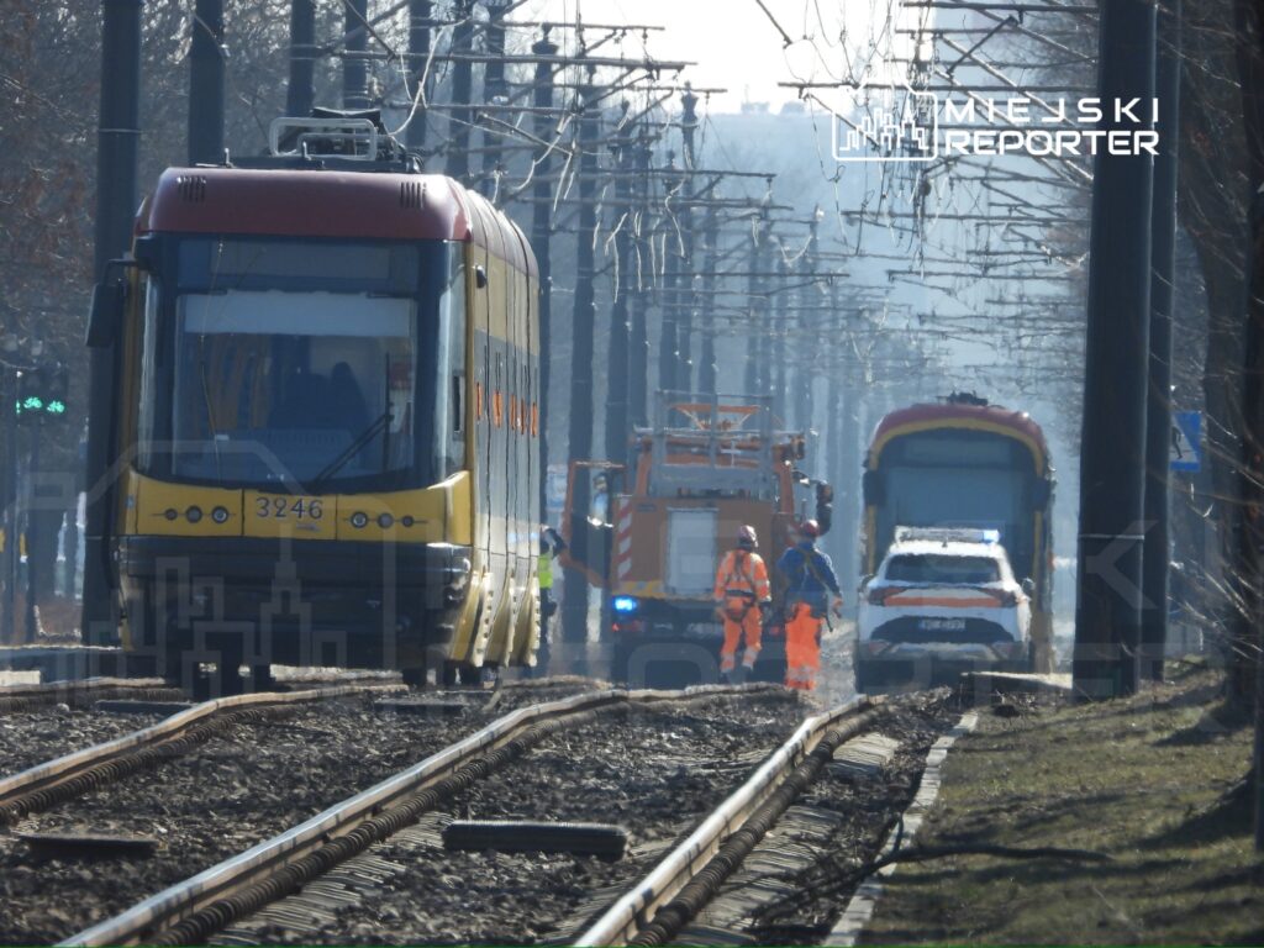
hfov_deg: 1.8
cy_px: 474
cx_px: 632
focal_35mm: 1100
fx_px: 40166
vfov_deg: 1.4
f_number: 5.6
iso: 160
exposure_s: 1/500
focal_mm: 198
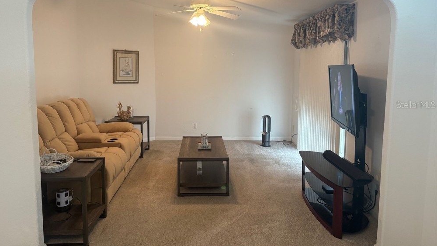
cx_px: 214
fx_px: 336
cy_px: 104
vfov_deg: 40.1
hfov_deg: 66.0
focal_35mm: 29
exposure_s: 1/60
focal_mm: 5.96
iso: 160
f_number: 1.6
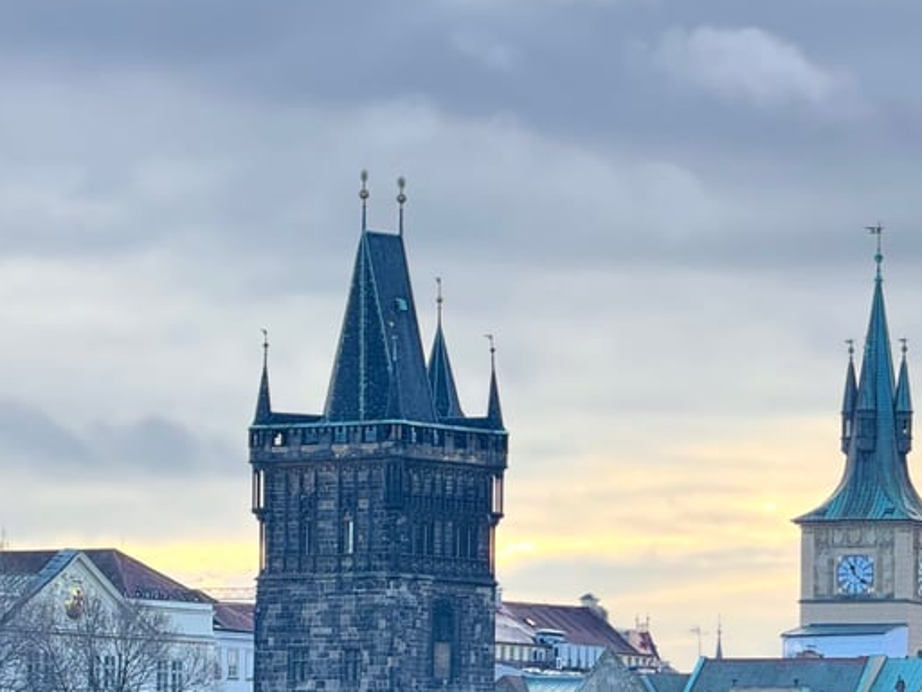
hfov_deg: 8.2
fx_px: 6392
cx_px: 719
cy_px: 555
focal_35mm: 240
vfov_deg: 6.2
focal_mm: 15.66
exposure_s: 1/120
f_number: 2.8
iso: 50
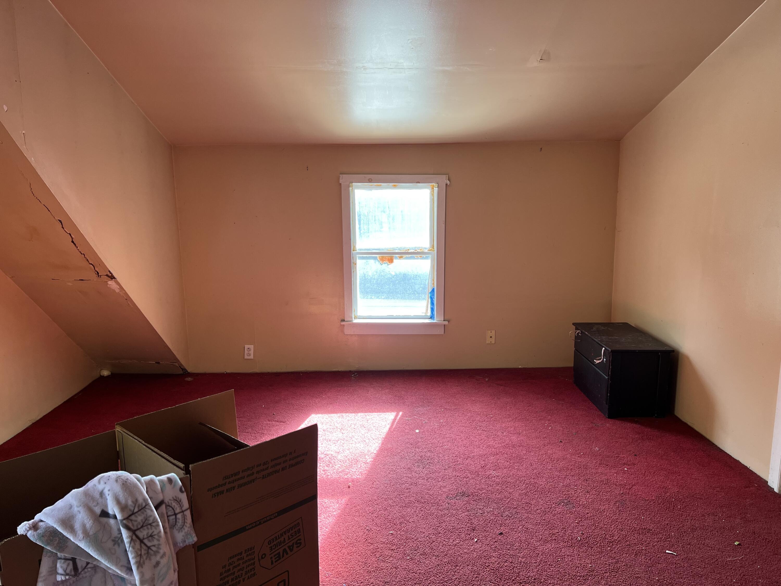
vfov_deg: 53.1
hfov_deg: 67.3
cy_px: 293
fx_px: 587
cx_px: 390
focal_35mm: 26
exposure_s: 1/121
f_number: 1.5
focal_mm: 5.7
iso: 100
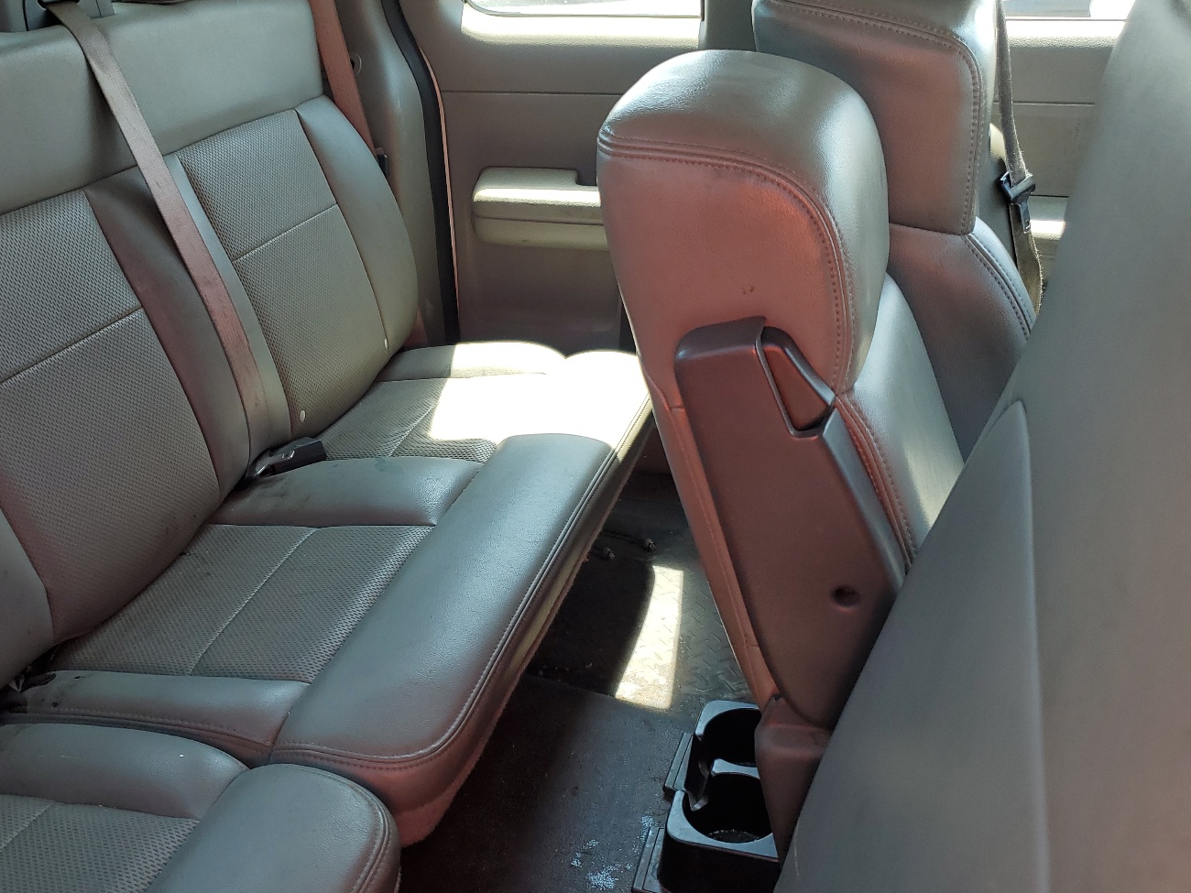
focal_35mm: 32
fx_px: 1101
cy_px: 445
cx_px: 485
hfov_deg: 56.4
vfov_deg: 44.2
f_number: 1.5
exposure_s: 1/263
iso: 50
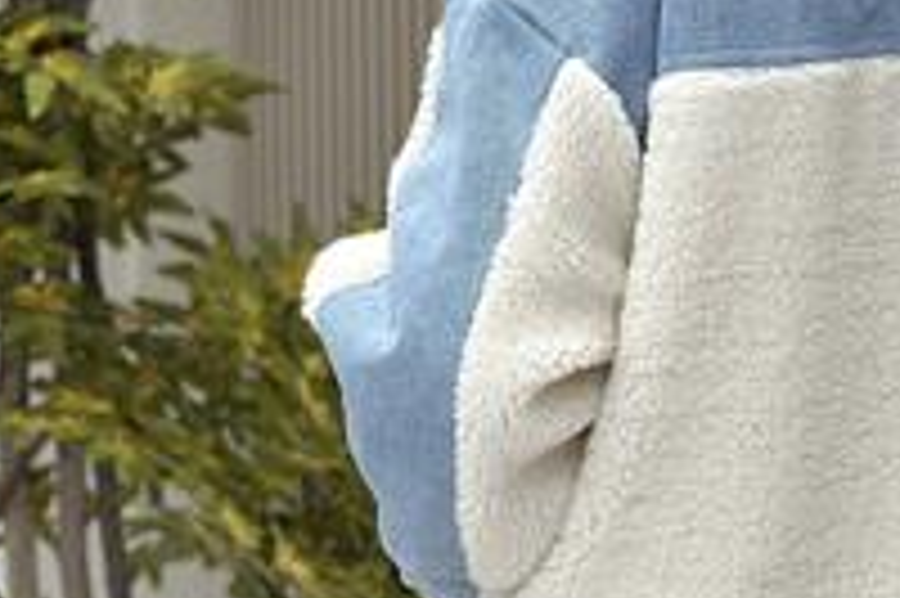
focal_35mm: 133
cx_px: 842
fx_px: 3322
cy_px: 142
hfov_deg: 15.2
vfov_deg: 10.3
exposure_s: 1/290
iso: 80
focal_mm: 6.86
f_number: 1.78
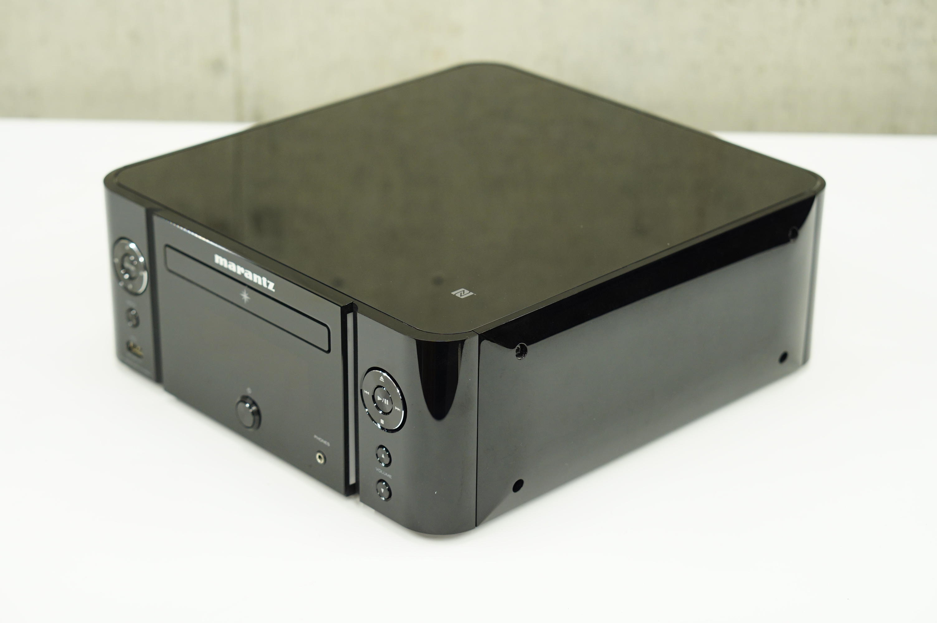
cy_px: 312
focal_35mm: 75
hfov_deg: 27.0
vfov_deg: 18.1
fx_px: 1950
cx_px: 468
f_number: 3.5
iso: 400
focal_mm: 50
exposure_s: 1/80
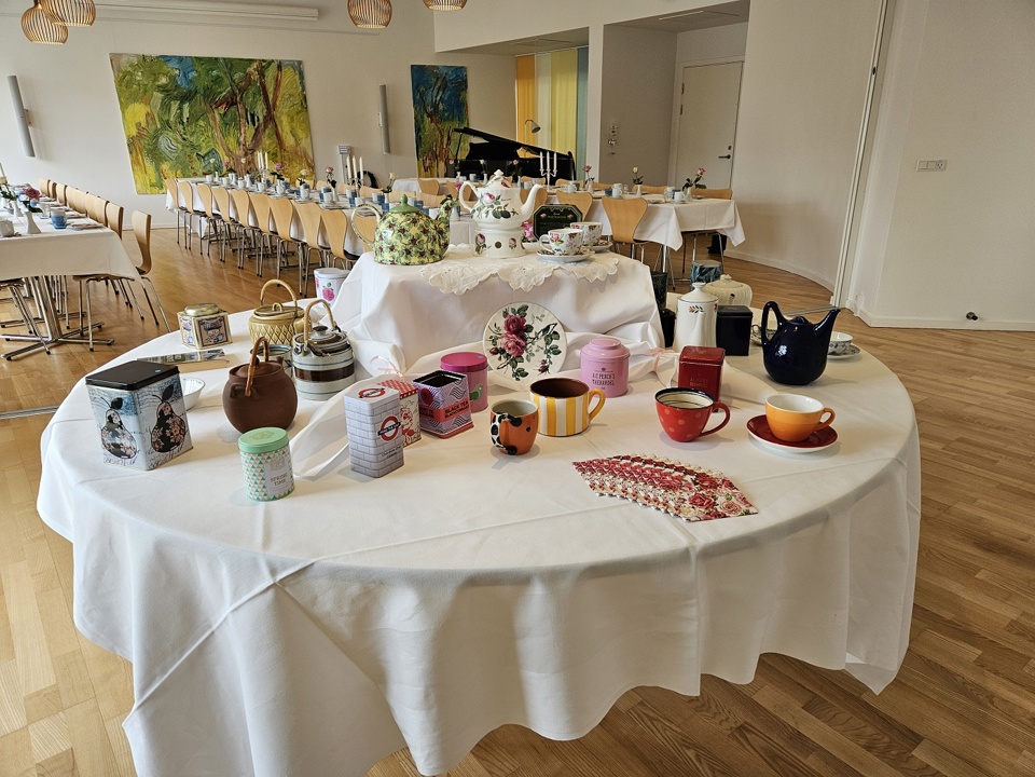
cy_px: 388
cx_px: 518
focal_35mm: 23
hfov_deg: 73.9
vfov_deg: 58.9
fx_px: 688
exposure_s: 1/100
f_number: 1.8
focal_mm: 5.4
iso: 80
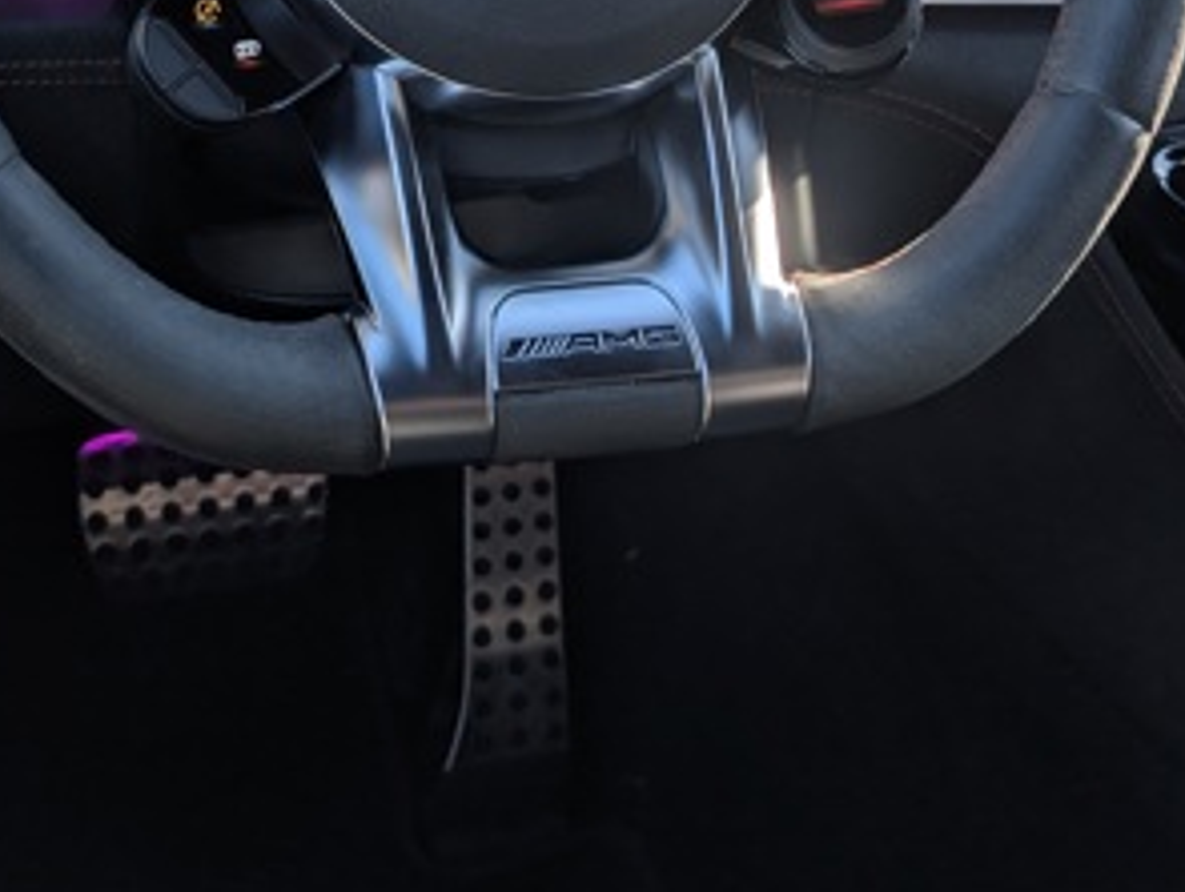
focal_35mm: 65
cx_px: 586
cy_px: -241
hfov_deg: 29.8
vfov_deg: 20.8
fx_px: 2228
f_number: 1.68
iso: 19
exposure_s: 1/179
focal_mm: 6.9
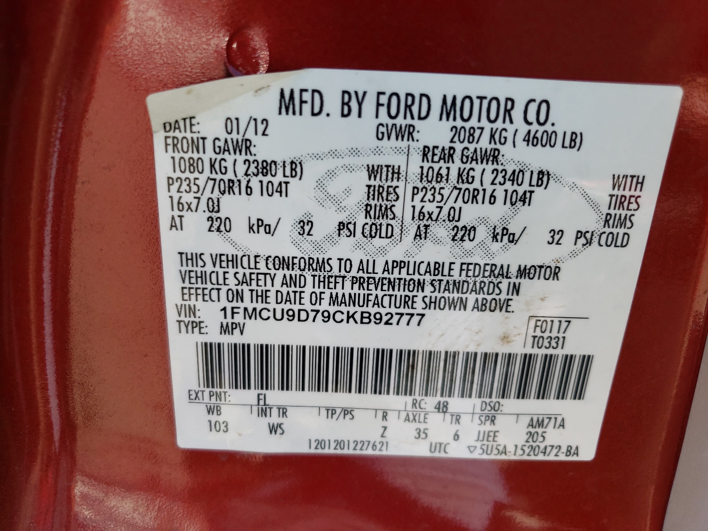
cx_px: 354
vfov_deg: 53.1
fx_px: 532
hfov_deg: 67.3
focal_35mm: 26
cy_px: 266
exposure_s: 1/526
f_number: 1.5
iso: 50
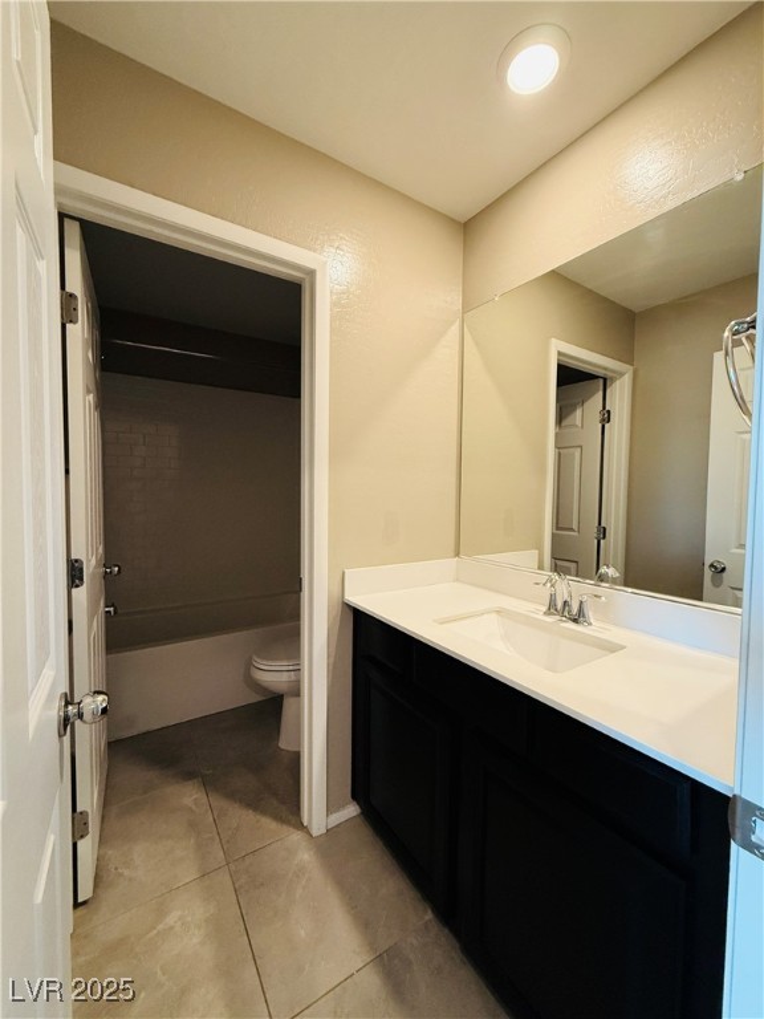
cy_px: 510
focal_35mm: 14
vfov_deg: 102.1
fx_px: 412
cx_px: 382
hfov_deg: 85.7
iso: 320
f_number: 2.2
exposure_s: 1/120
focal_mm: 2.22
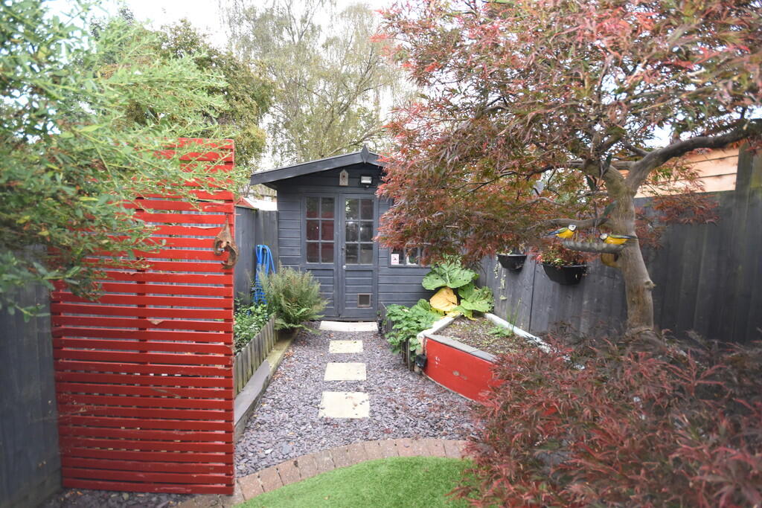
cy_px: 254
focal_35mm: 15
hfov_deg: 100.4
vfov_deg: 77.3
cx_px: 381
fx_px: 318
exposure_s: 1/160
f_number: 4.5
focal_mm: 10
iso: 800
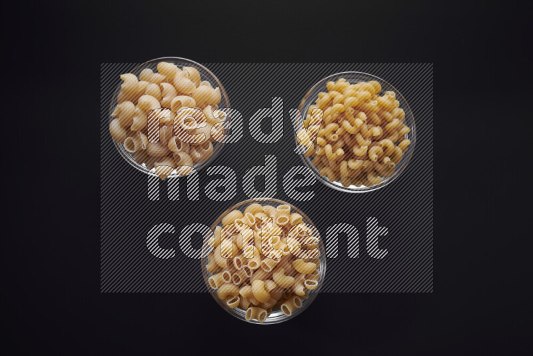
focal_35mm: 50
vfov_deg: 27.0
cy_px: 178
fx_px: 741
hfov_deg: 39.6
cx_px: 266
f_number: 8
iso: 100
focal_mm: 50
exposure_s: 1/100
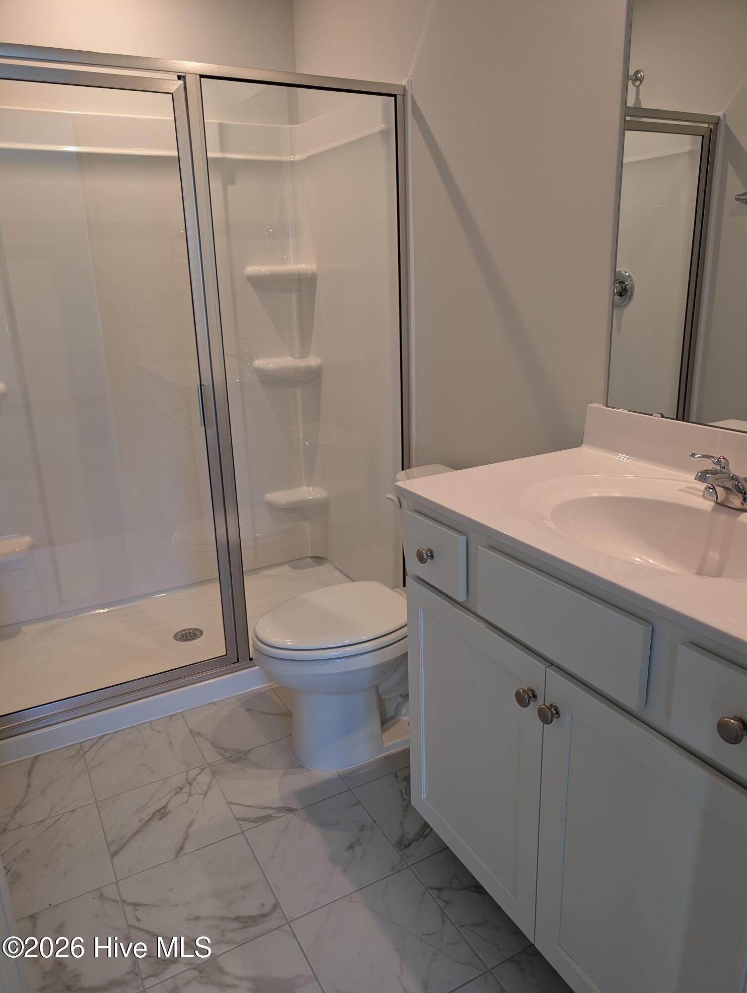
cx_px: 374
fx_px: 689
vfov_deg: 71.5
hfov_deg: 56.9
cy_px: 496
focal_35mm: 24
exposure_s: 1/40
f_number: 1.68
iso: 42
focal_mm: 6.9
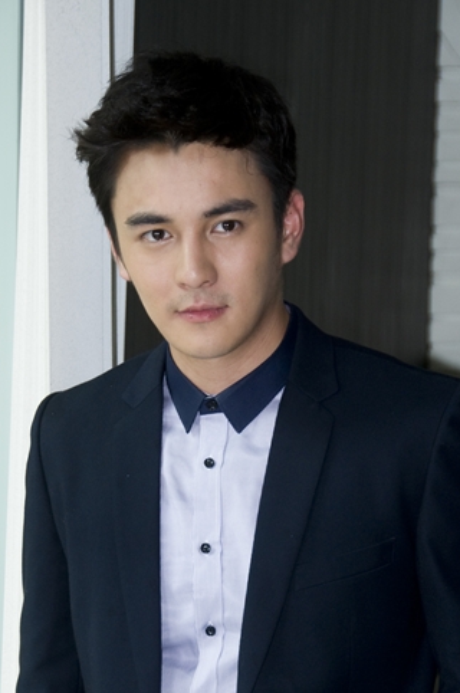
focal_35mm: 176
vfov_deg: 11.7
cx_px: 226
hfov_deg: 7.8
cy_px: 536
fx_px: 3379
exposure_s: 1/125
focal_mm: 75
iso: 320
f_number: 5.6
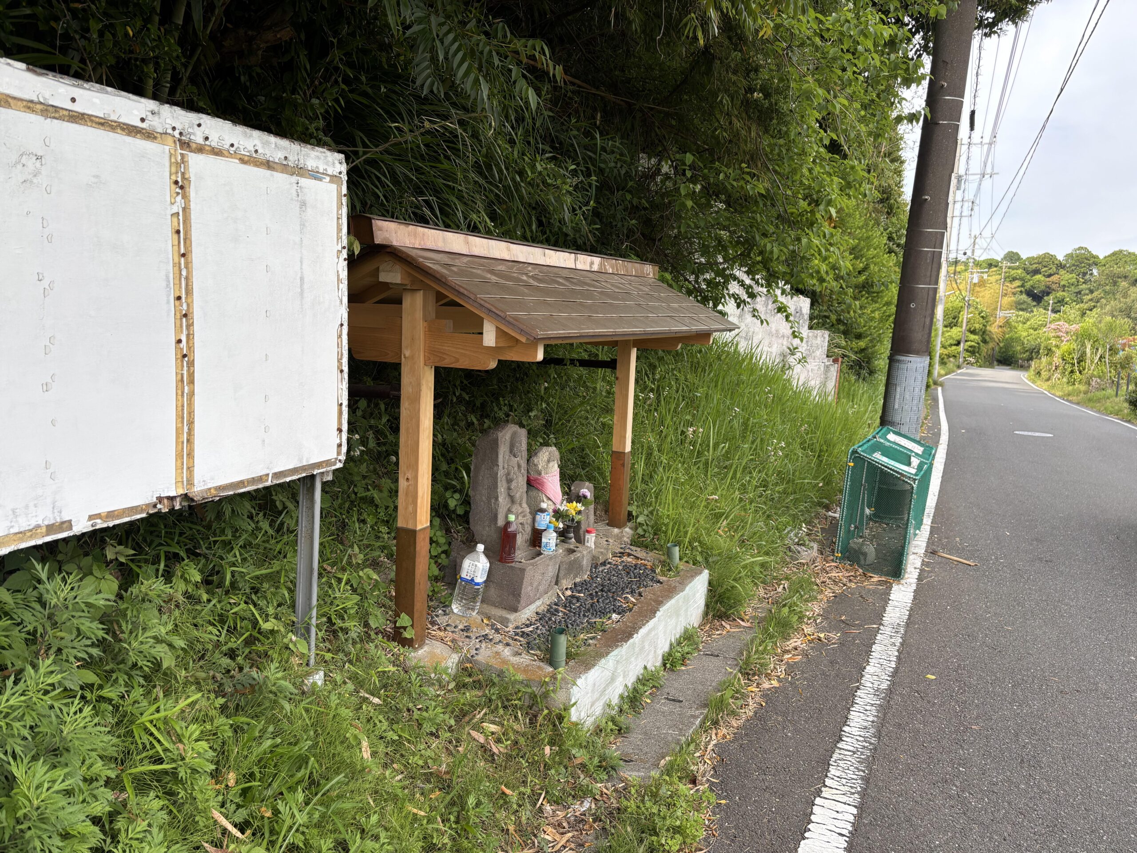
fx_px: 854
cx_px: 568
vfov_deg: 53.1
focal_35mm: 26
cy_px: 426
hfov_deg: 67.3
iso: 50
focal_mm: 5.96
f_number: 1.6
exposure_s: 1/604
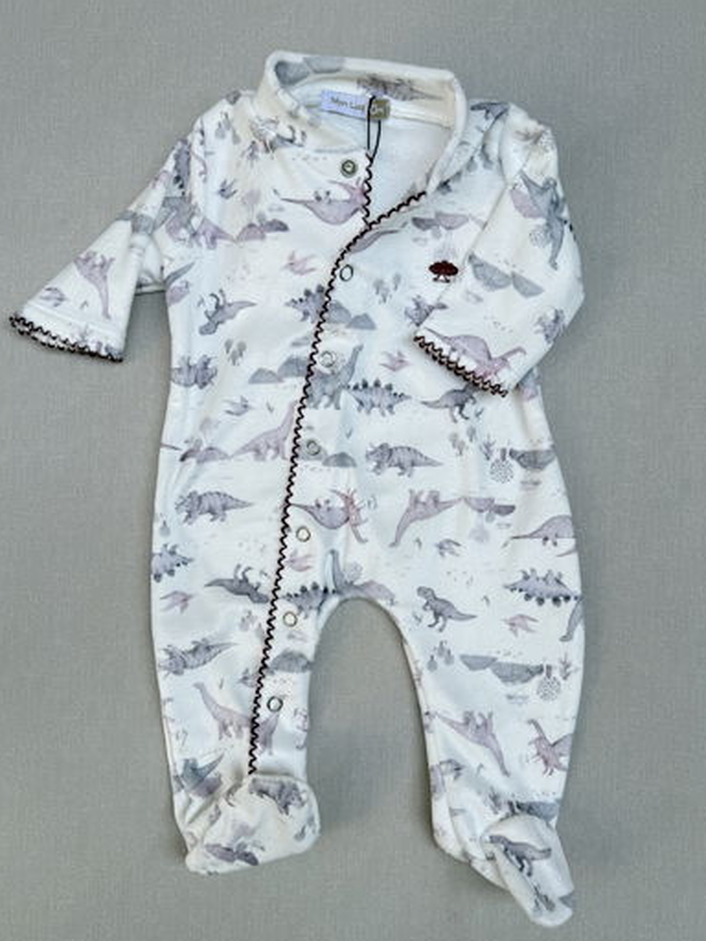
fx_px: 680
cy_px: 488
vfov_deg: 69.4
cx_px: 351
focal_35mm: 25
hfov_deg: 54.9
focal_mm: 6.76
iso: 100
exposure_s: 1/955
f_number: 1.78
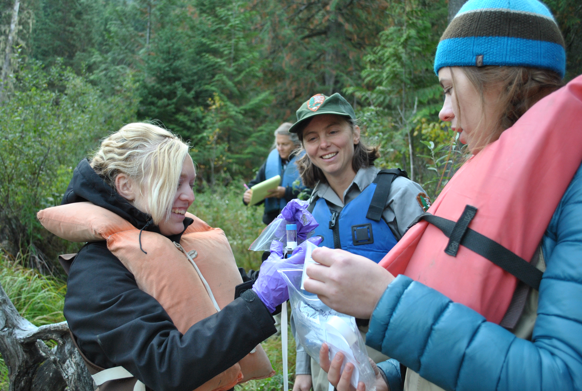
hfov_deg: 53.0
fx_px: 583
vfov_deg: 37.0
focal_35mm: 36
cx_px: 291
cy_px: 196
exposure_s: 1/200
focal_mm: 24
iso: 400
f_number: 4
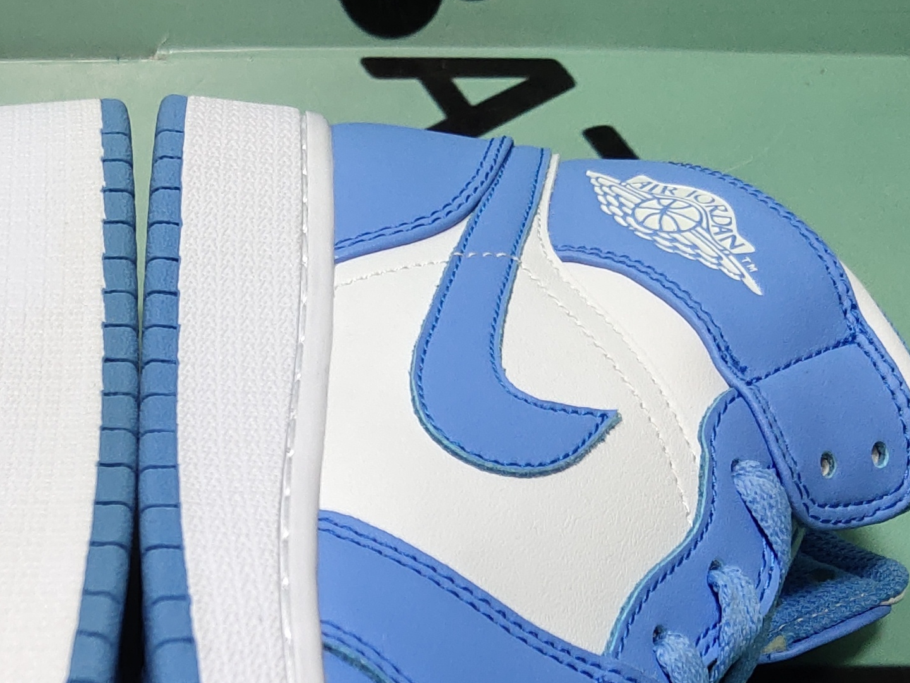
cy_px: 754
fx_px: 2208
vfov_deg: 17.0
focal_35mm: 84
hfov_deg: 22.7
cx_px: 73
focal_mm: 4.35
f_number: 1.79
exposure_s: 1/100
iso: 73
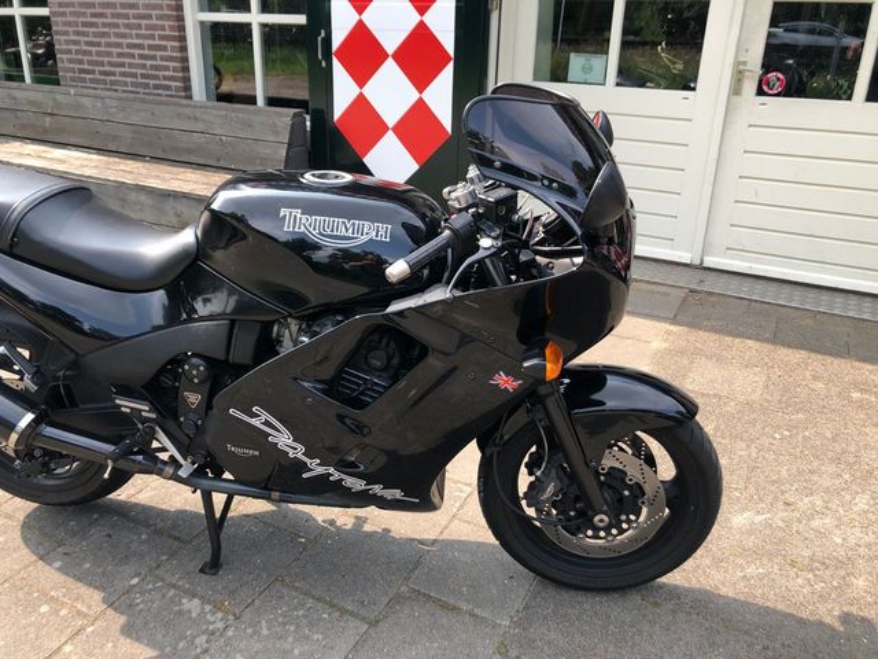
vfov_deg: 49.7
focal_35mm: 28
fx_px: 710
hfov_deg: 63.4
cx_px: 439
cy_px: 330
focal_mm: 3.99
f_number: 1.8
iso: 20
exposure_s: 1/268
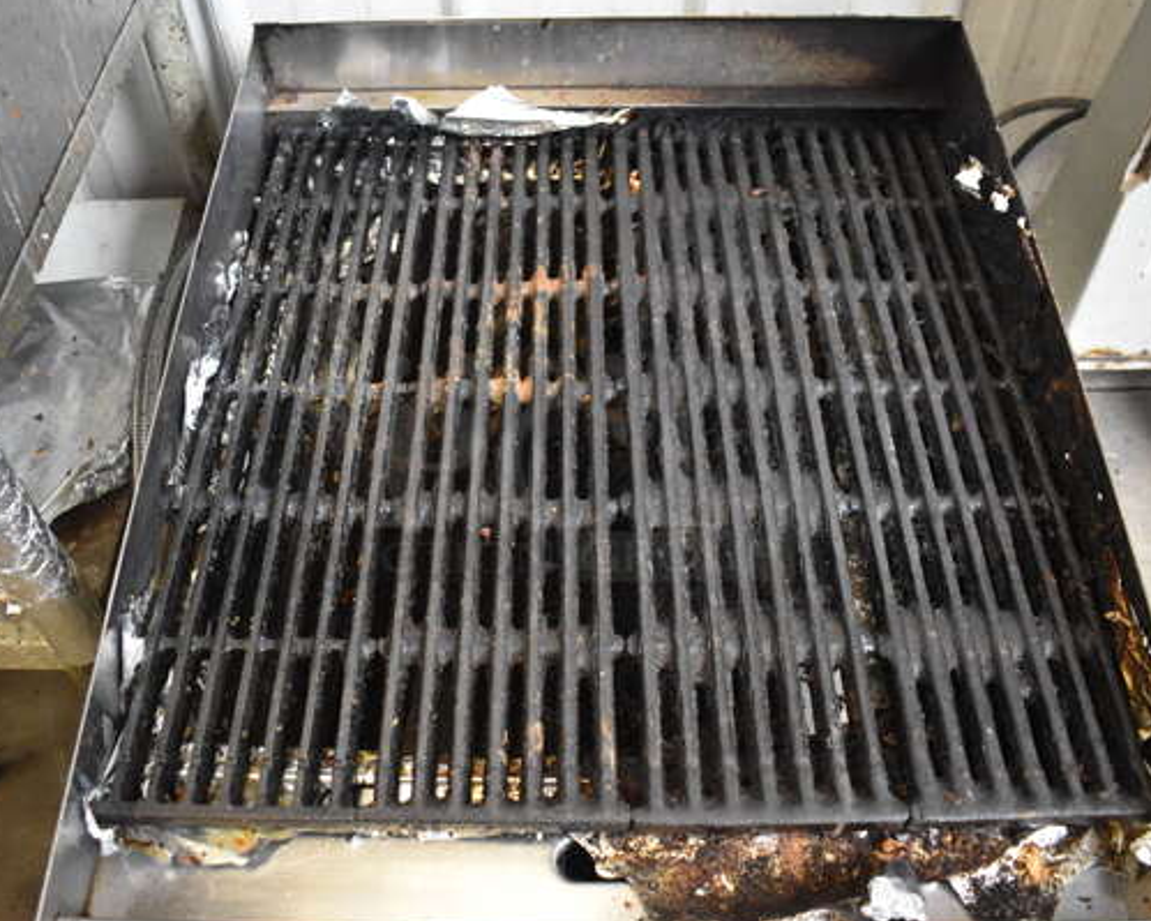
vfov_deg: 47.1
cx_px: 540
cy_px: 459
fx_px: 1056
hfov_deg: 57.1
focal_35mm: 31
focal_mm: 18
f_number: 3.5
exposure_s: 1/125
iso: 3200
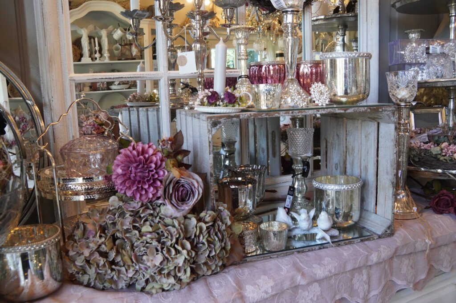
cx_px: 228
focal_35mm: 30
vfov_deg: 43.5
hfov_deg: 62.0
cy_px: 152
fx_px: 380
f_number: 8
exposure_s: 1/50
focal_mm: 20
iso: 1000
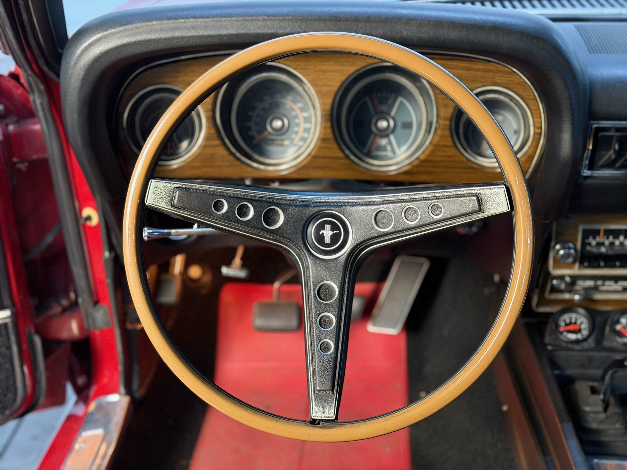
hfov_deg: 39.7
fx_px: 869
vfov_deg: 30.3
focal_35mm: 48
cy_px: 235
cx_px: 314
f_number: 1.78
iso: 800
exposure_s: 1/20
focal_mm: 6.76
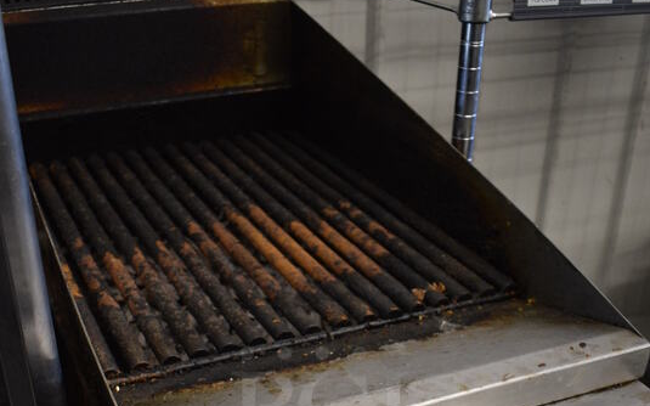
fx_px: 832
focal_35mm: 47
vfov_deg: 26.0
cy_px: 403
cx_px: 322
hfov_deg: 42.7
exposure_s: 1/160
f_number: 3.5
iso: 800
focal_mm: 18
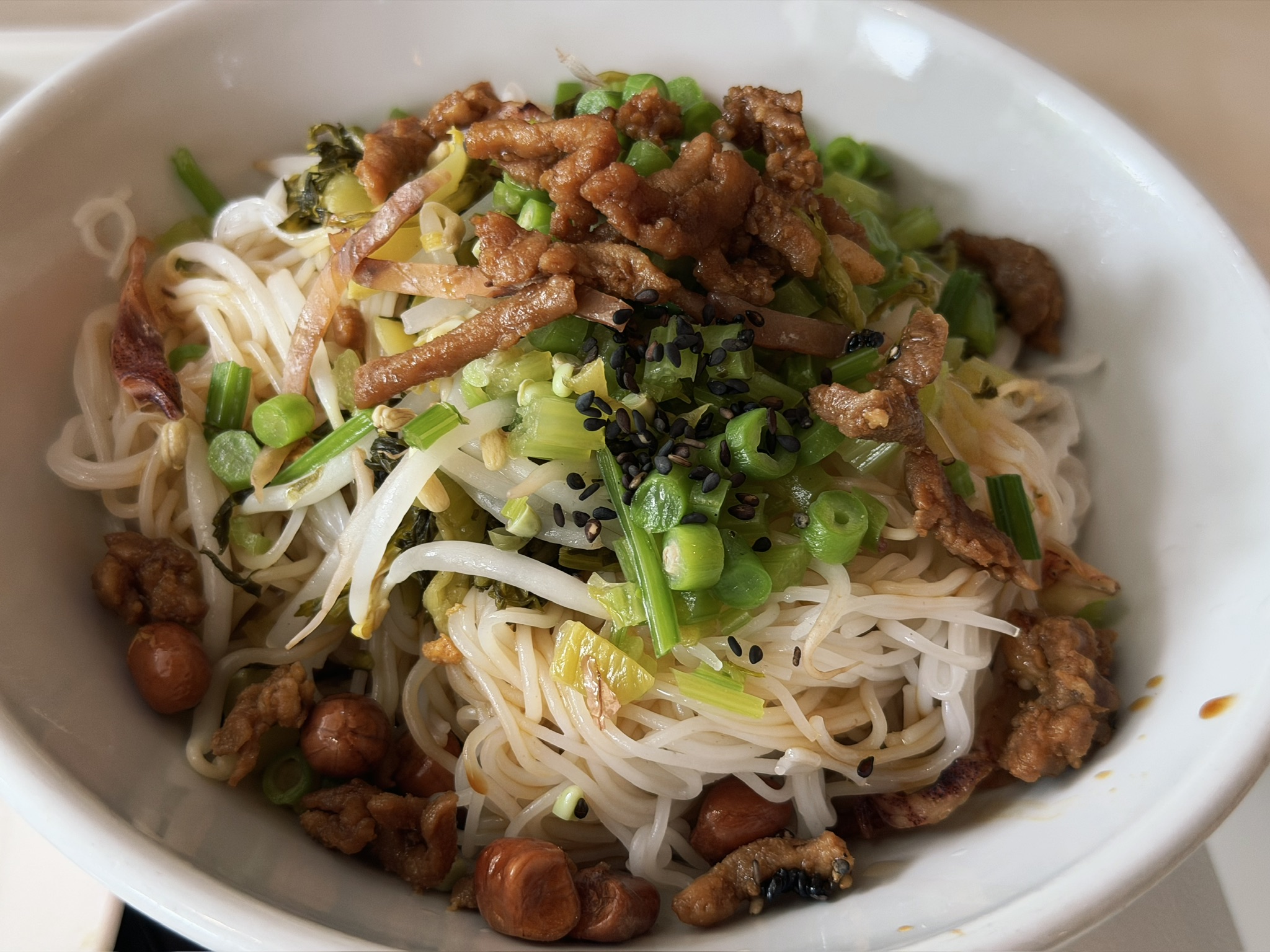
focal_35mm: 48
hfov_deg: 39.7
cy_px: 476
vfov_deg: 30.3
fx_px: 1761
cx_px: 635
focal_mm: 6.76
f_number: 1.78
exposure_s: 1/50
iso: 50
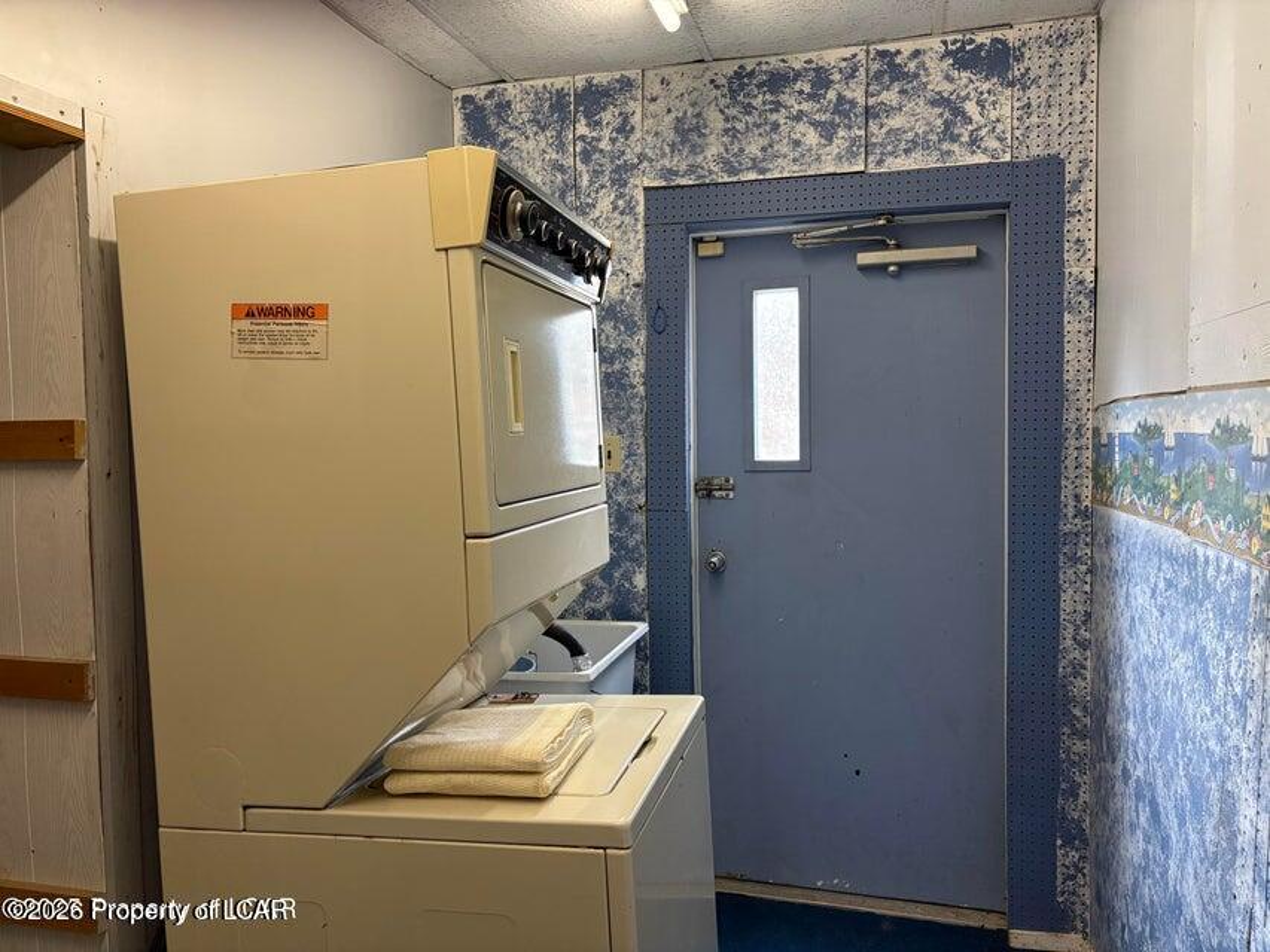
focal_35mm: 26
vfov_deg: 53.1
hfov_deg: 67.3
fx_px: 954
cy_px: 476
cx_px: 635
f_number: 1.6
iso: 400
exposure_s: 1/60
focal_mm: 5.96
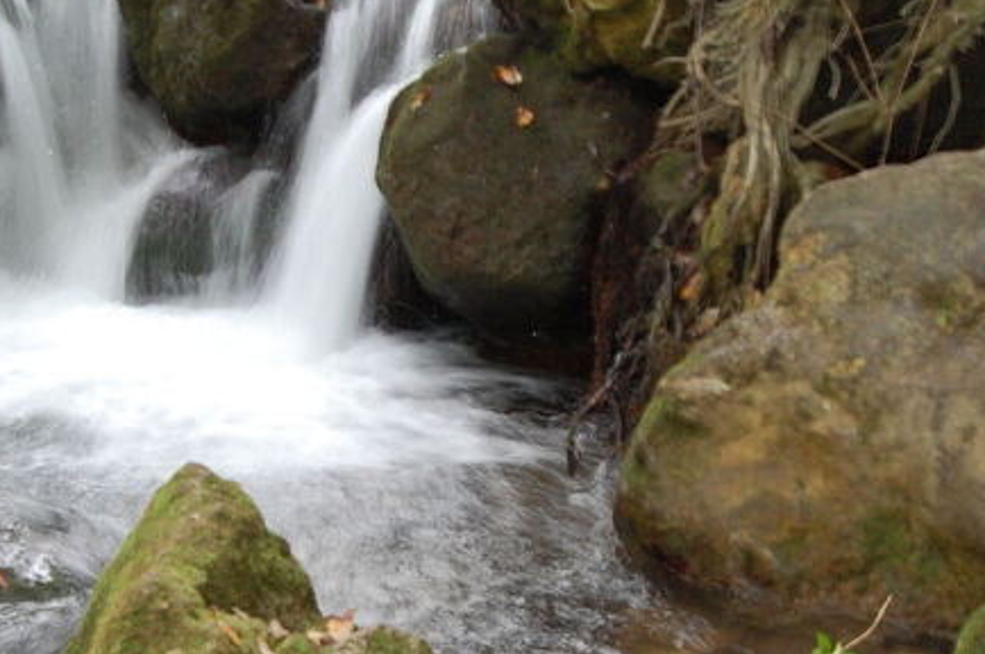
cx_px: 340
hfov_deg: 23.9
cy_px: 492
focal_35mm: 85
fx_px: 2322
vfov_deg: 15.9
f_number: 13
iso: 800
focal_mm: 24
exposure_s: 1/5
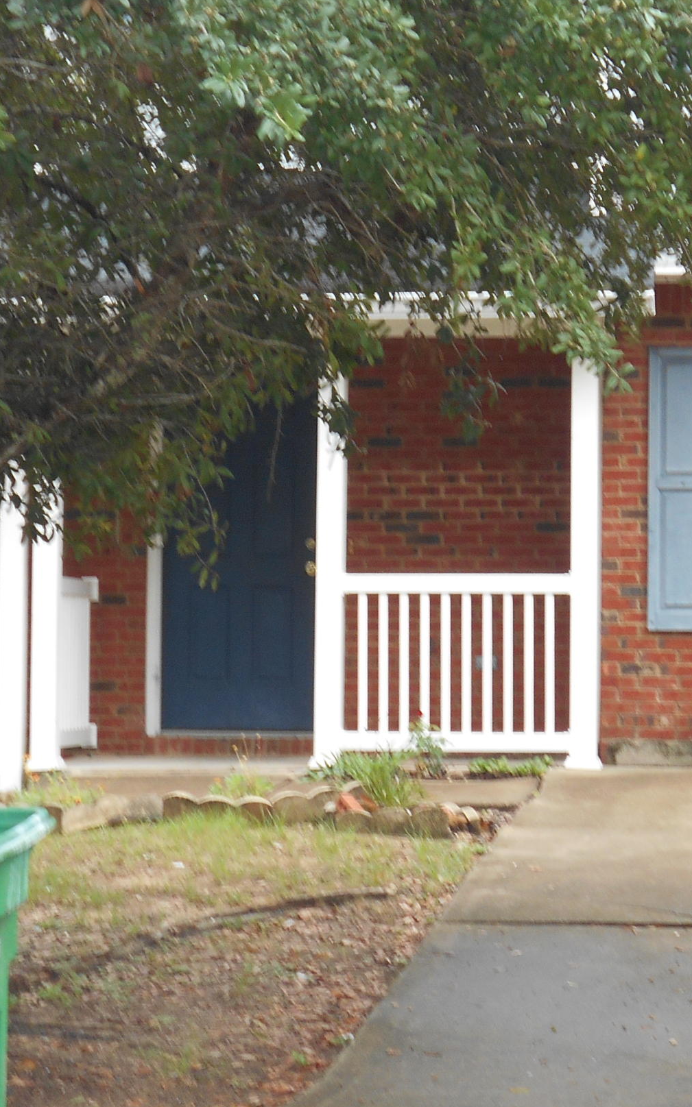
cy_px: 418
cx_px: 435
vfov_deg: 16.3
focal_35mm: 128
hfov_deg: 10.2
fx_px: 3863
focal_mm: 11.6
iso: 80
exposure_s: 1/40
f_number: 5.3
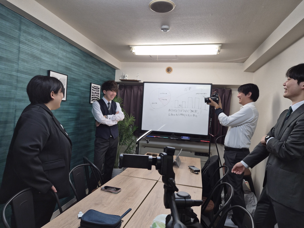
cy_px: 114
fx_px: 202
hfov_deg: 73.9
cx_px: 152
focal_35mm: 23
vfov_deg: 58.9
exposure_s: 1/100
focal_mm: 5.4
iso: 50
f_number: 1.8
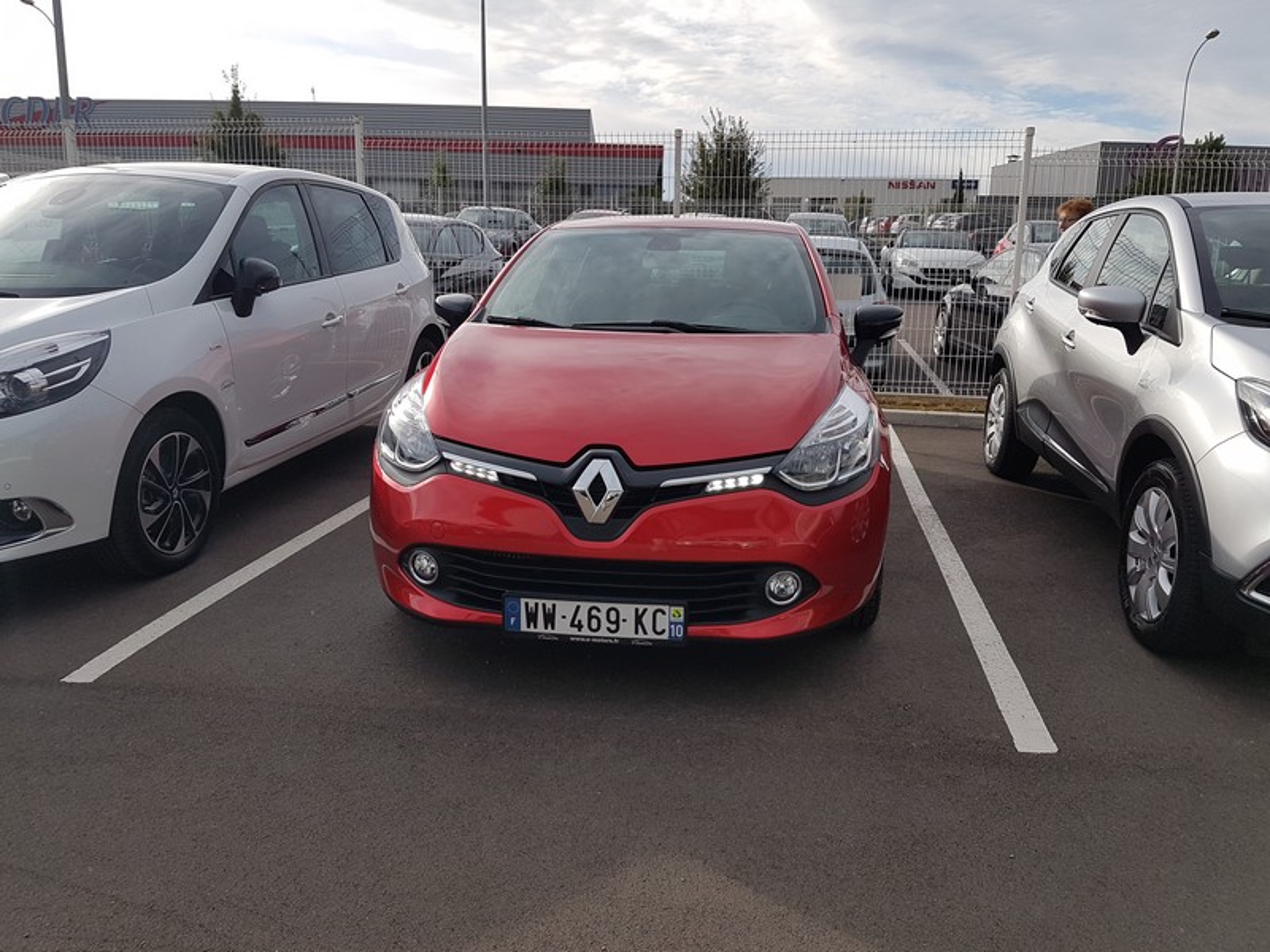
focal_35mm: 26
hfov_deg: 67.3
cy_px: 476
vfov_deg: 53.1
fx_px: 954
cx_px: 635
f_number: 1.7
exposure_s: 1/1696
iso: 40
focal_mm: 4.2
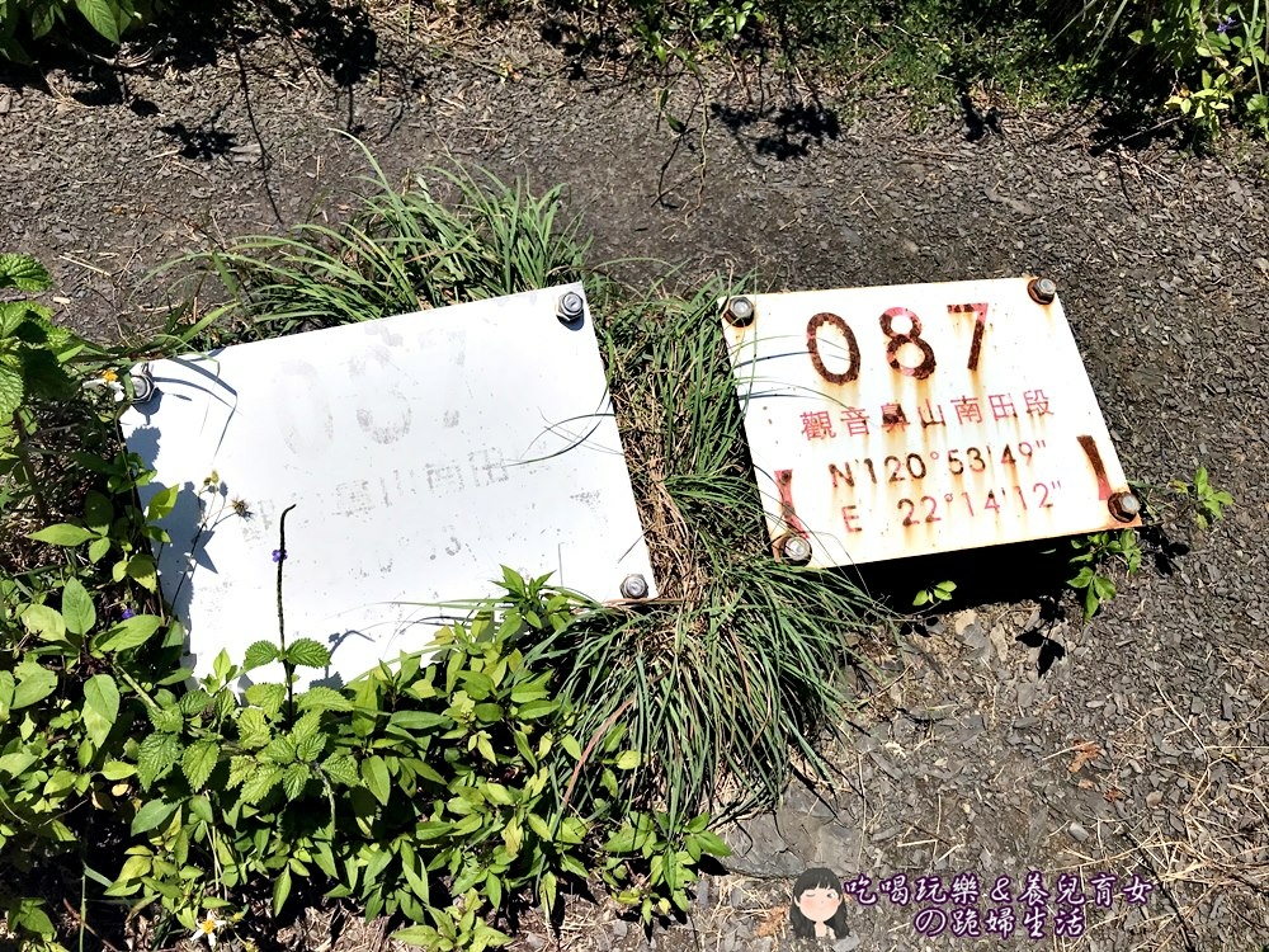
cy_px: 476
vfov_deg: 49.7
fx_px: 1026
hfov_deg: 63.4
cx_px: 634
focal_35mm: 28
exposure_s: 1/9615
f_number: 1.8
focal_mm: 3.99
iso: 20
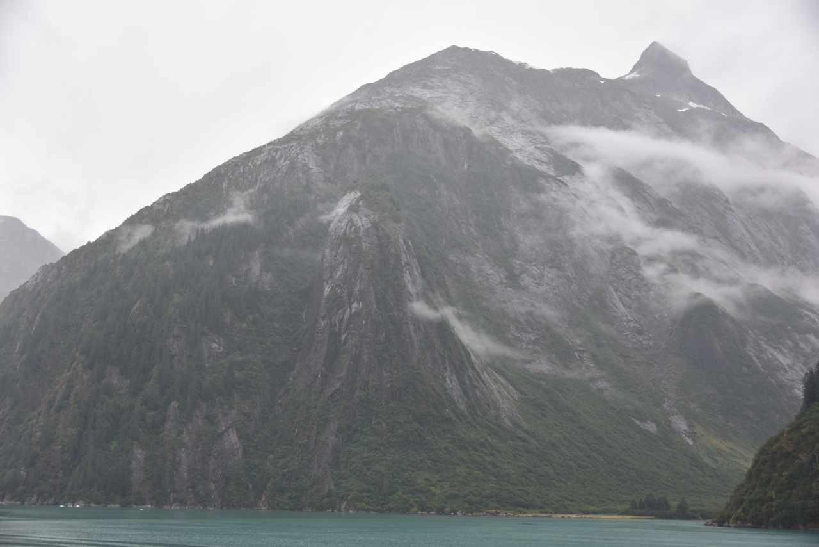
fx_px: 1092
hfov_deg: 41.1
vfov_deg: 28.1
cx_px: 410
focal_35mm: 48
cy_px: 274
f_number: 4.2
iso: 100
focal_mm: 48
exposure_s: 1/100
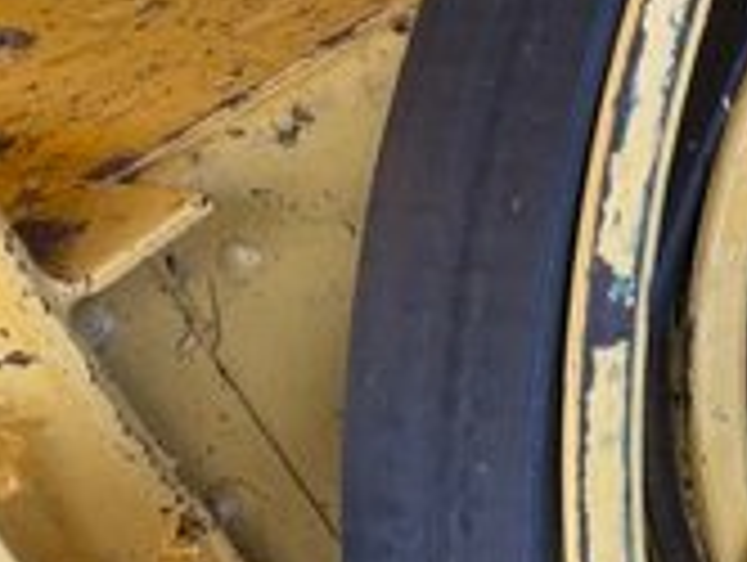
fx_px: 2031
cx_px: 1382
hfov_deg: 16.9
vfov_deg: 15.8
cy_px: 279
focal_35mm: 94
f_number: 1.78
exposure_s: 1/231
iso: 100
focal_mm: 6.76
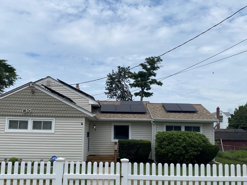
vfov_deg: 42.6
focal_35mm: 33
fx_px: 235
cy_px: 115
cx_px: 124
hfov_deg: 55.4
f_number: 1.8
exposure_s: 1/5747
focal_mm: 4.25
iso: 32
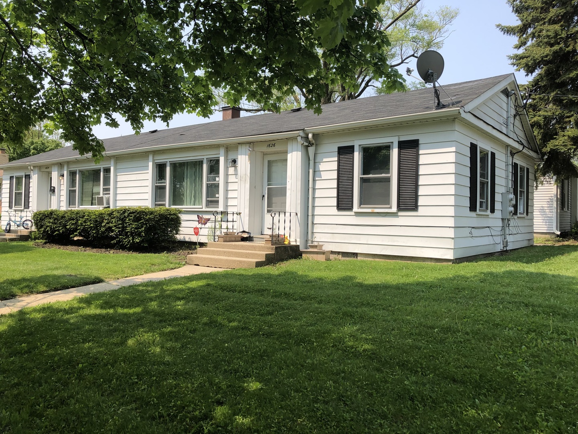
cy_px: 217
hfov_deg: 63.4
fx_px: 468
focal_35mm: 28
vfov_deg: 49.7
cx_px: 289
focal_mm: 3.99
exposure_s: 1/1230
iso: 20
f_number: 1.8
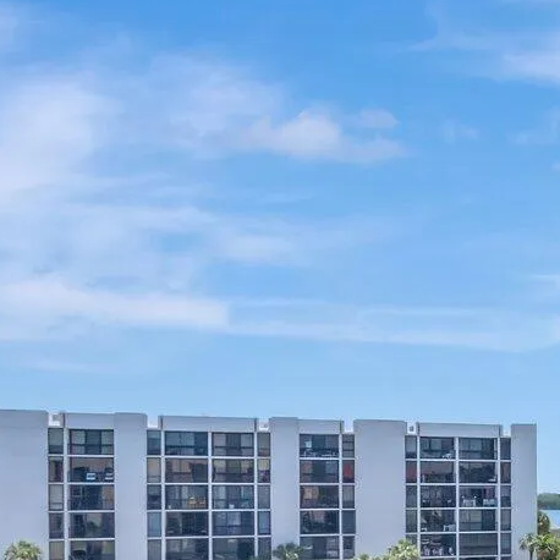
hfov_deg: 22.7
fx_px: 1043
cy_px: 506
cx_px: 901
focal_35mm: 57
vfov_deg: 28.8
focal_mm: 10
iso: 640
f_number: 8
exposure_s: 1/2500
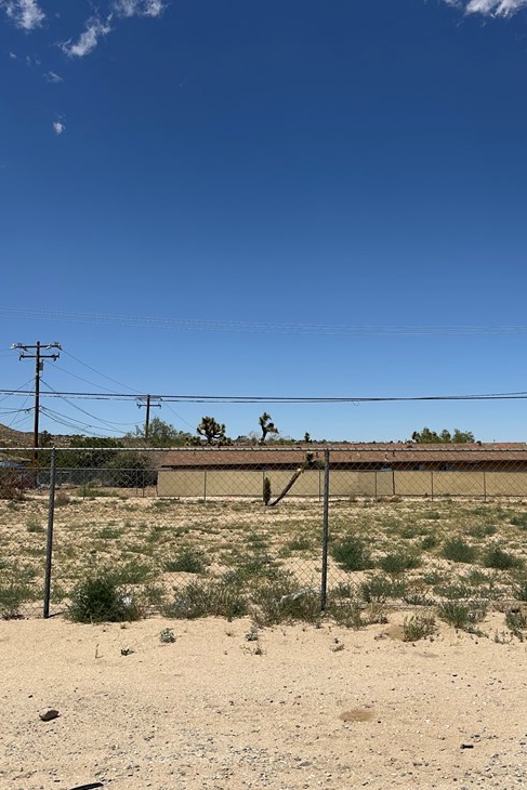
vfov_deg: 54.4
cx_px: 396
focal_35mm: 35
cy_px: 392
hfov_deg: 37.0
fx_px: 768
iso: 80
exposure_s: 1/9709
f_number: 1.78
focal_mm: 6.86
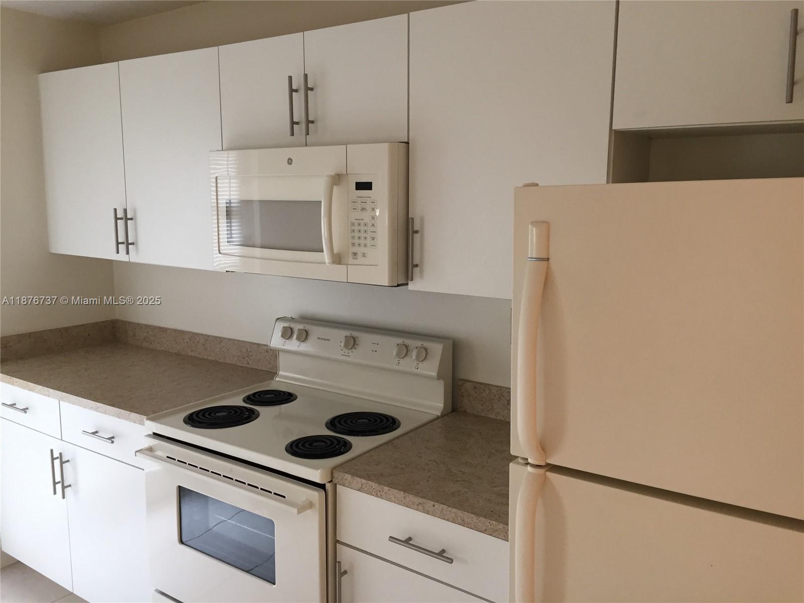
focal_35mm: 29
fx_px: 674
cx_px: 402
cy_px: 302
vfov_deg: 48.2
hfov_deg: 61.7
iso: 80
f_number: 2.2
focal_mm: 4.15
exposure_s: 1/30
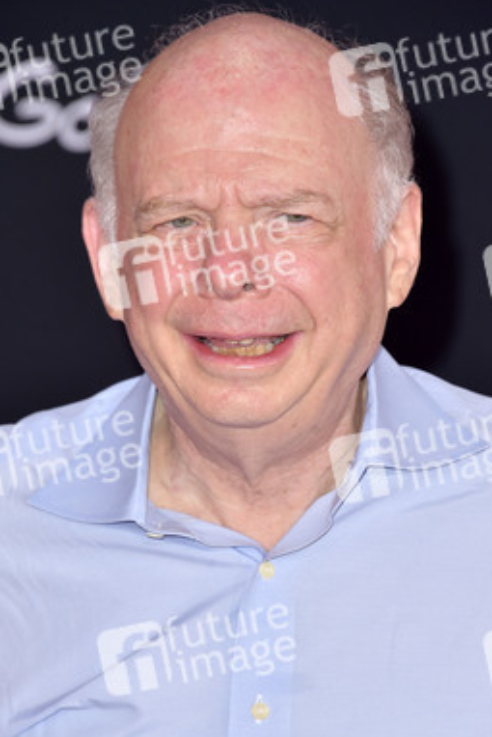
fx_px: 5366
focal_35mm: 262
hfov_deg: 5.2
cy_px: 361
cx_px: 254
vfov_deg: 7.9
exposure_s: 1/250
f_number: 7.1
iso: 500
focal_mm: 250
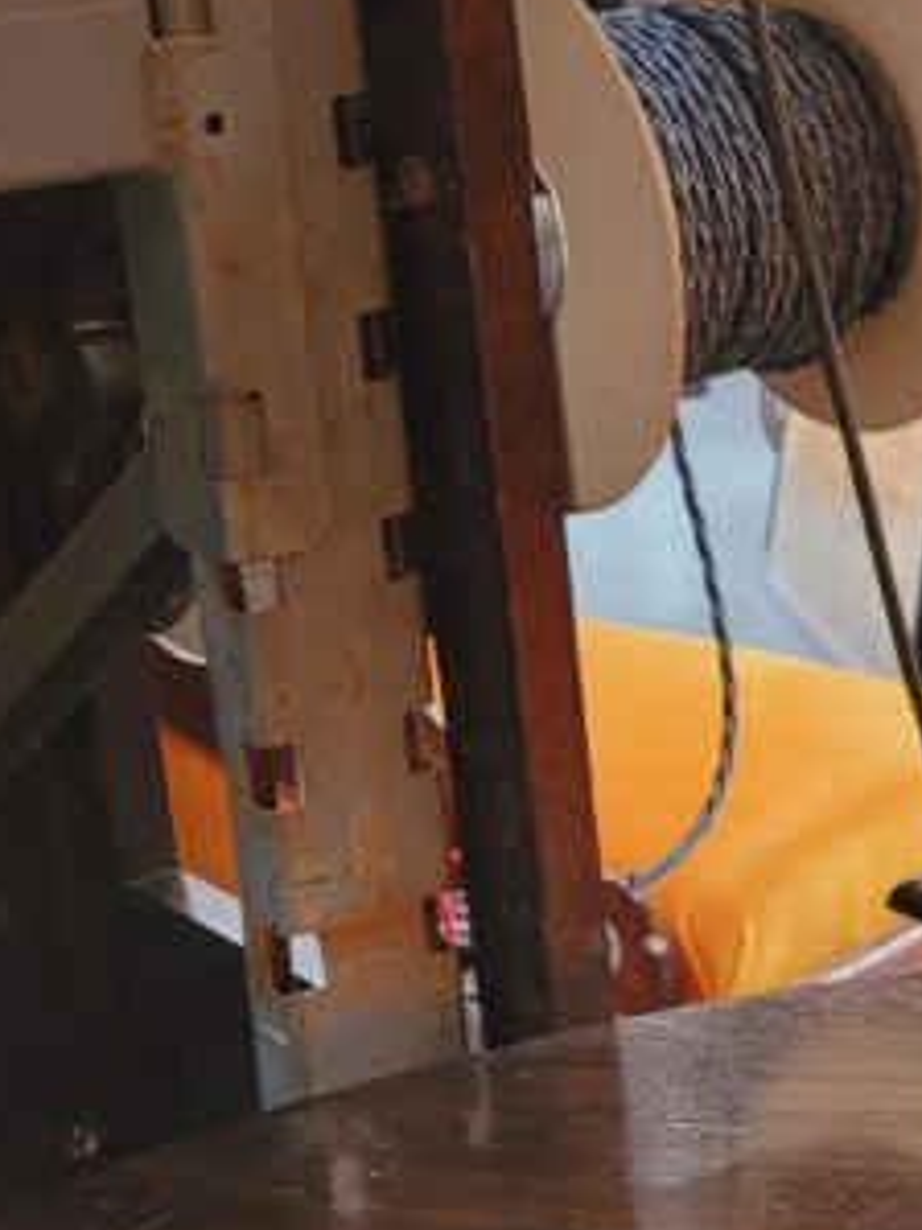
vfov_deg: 21.8
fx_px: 3163
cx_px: 1227
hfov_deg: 15.7
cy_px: 946
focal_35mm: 89
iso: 250
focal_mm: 5.4
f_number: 1.8
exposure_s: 1/50
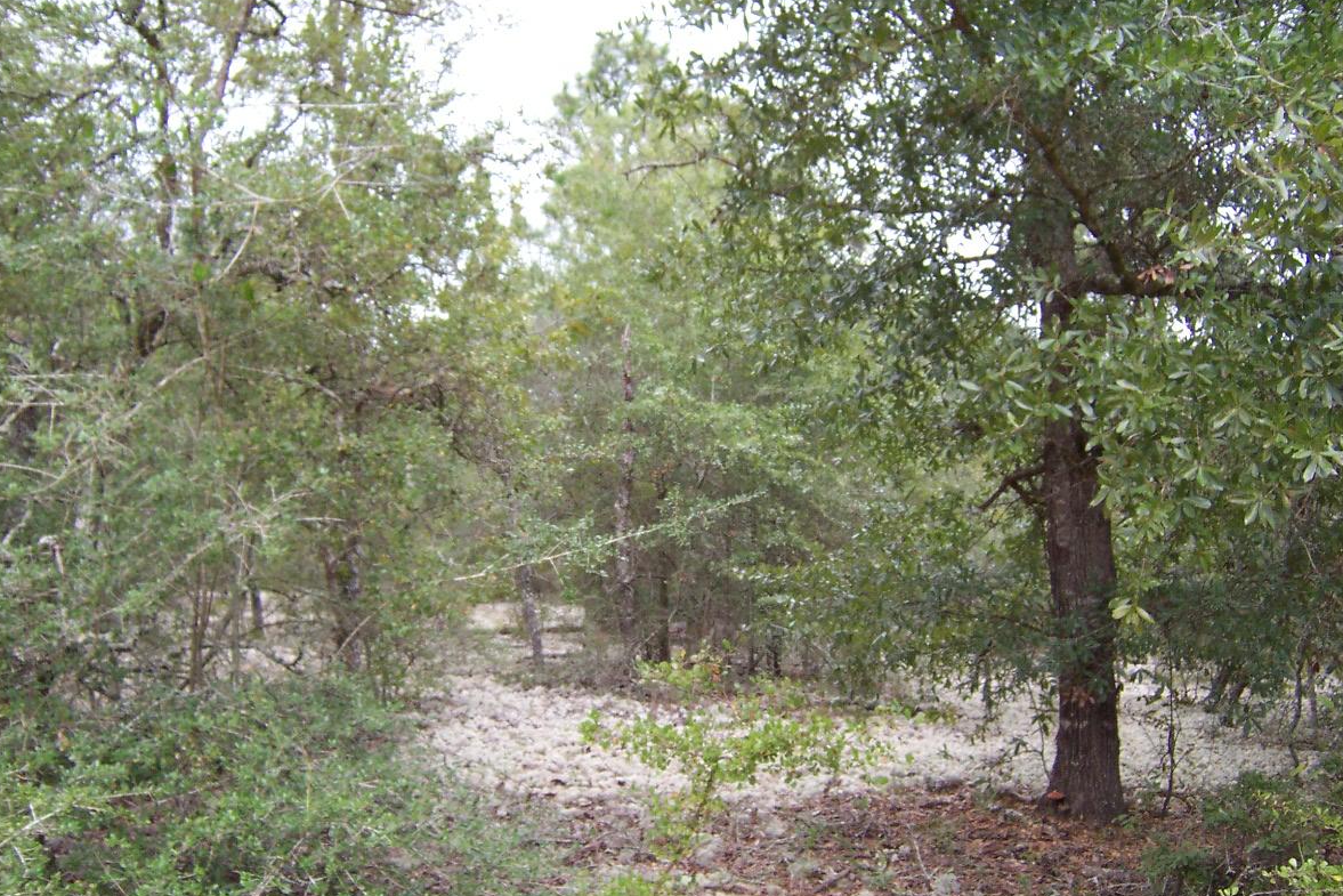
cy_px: 484
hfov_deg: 54.4
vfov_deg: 37.8
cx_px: 677
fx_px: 1306
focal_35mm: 35
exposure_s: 1/90
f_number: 3.4
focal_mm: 5.5
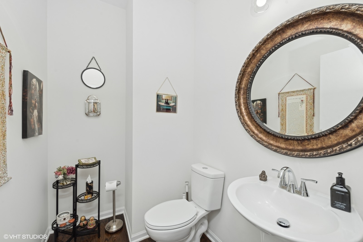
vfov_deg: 77.4
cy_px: 121
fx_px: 151
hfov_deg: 100.4
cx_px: 182
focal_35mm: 15
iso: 200
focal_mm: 15
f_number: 8
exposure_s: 1/200
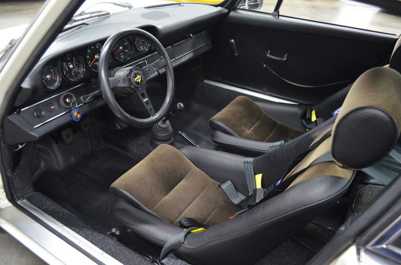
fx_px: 300
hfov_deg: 67.5
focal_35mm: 27
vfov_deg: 47.7
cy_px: 132
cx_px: 200
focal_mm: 18
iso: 1800
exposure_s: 1/30
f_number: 3.5
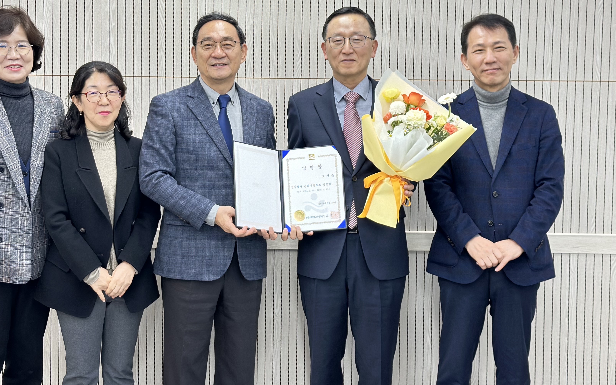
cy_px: 140
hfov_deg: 31.9
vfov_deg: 20.3
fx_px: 1074
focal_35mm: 64
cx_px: 249
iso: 125
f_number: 1.78
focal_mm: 6.86
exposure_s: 1/60
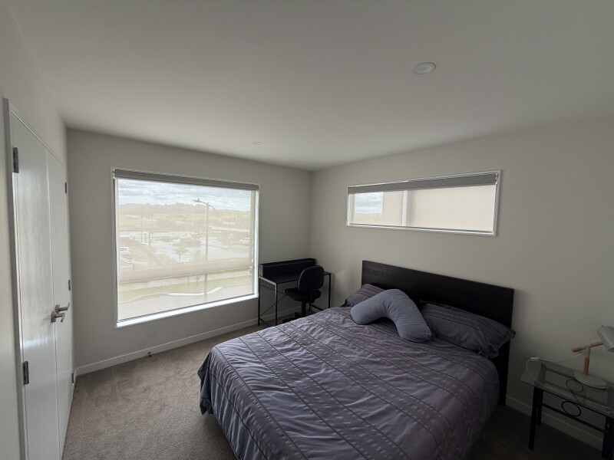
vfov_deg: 85.7
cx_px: 307
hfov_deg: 102.1
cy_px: 230
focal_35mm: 14
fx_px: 248
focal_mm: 2.22
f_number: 2.2
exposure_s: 1/121
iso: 64
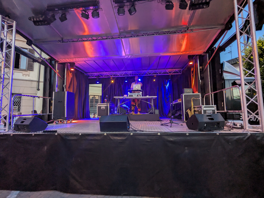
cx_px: 132
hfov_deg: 94.5
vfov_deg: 78.1
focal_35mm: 16
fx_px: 122
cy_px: 99
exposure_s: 1/25
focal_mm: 2.35
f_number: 2.2
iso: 473
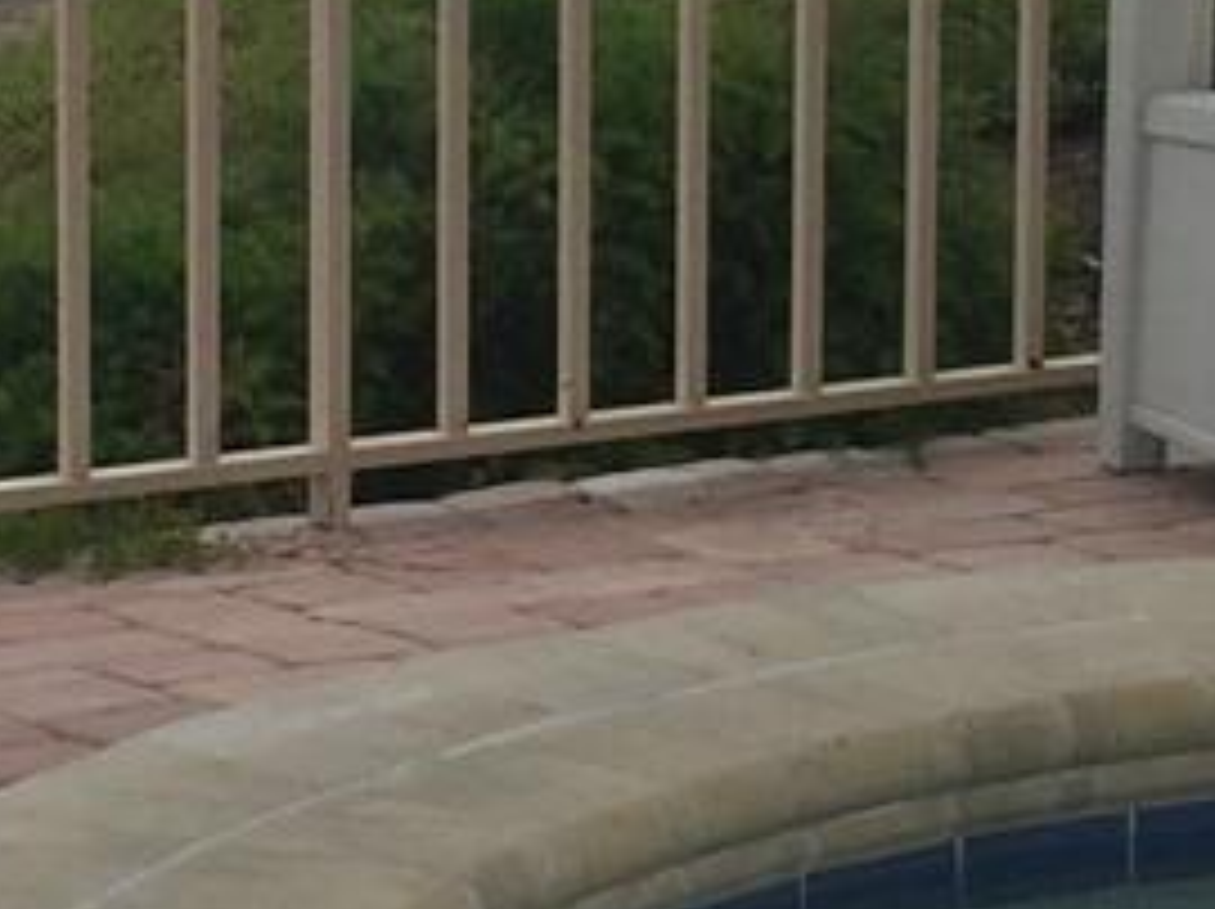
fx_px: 6032
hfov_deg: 11.5
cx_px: 684
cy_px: 117
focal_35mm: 172
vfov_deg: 8.6
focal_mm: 4.15
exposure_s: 1/2326
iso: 32
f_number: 2.2
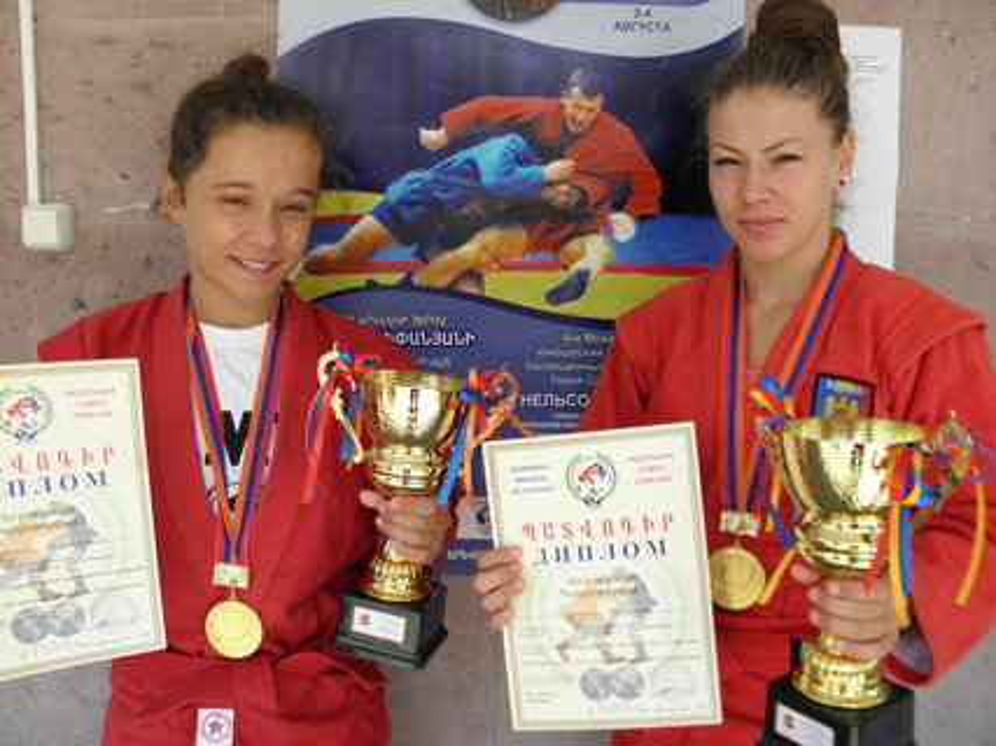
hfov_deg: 63.5
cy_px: 373
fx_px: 805
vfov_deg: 49.7
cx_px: 498
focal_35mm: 28
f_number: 3.5
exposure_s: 1/125
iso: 100
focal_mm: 5
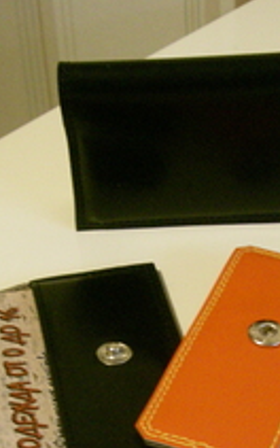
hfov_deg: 15.2
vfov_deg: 23.8
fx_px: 1049
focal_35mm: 86
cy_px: 331
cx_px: 187
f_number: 2.7
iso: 400
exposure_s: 1/20
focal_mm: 6.2
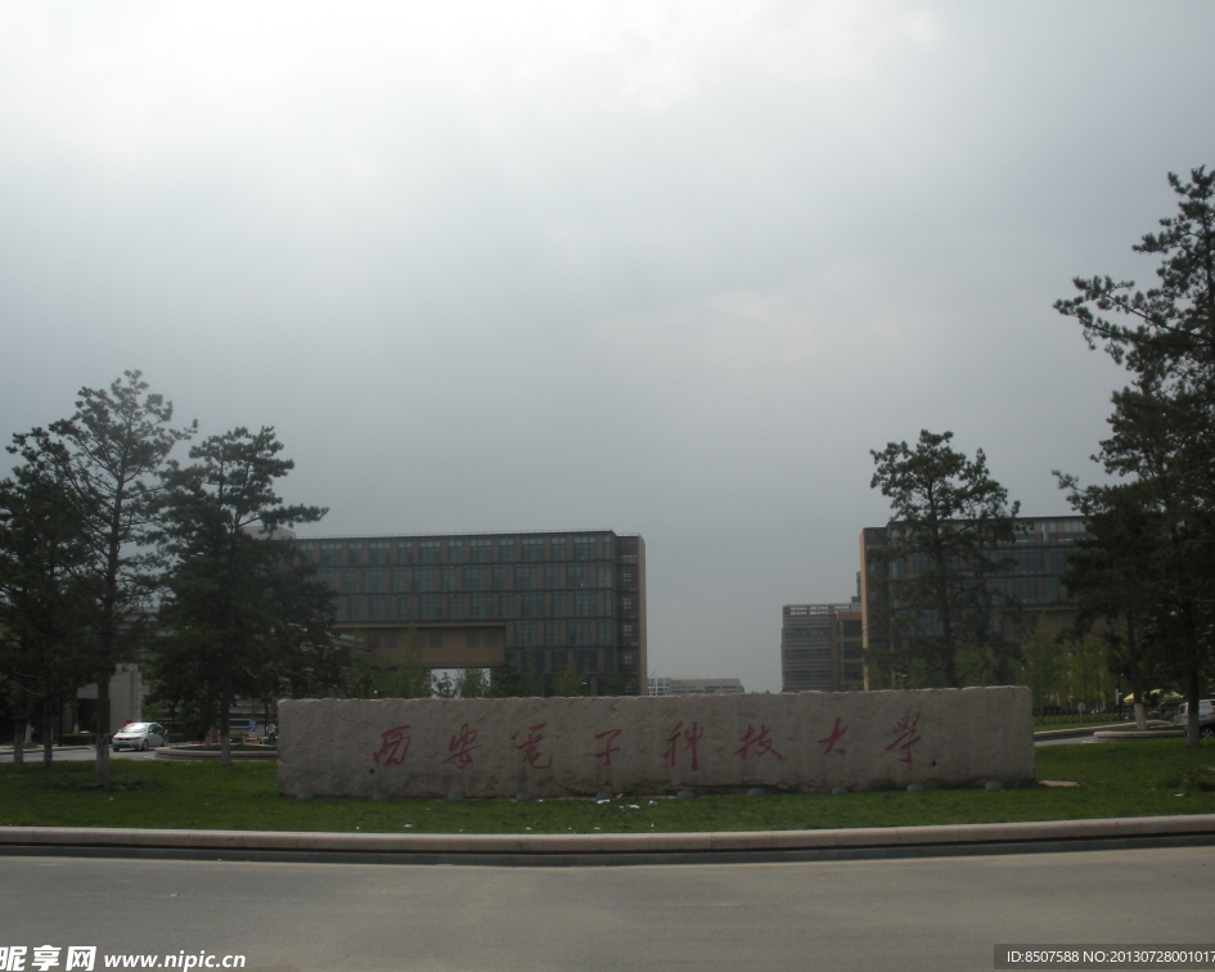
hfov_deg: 49.1
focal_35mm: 37
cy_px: 489
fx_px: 1330
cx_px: 633
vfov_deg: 40.1
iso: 64
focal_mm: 6.3
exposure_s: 1/522
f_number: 5.6
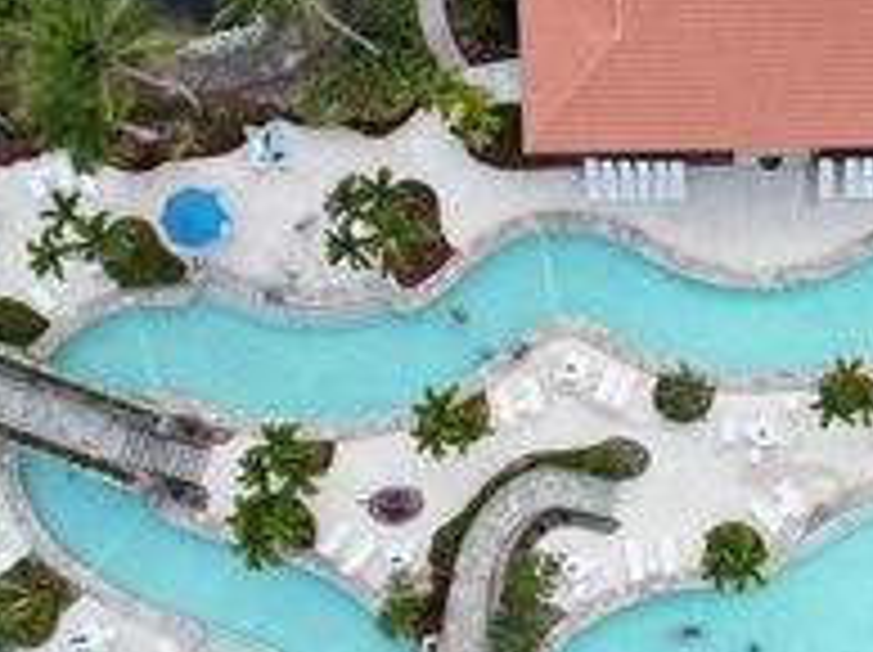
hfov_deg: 29.2
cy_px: 452
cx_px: 868
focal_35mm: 62
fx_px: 1562
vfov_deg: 23.5
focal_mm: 6.72
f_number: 1.7
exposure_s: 1/1000
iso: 130
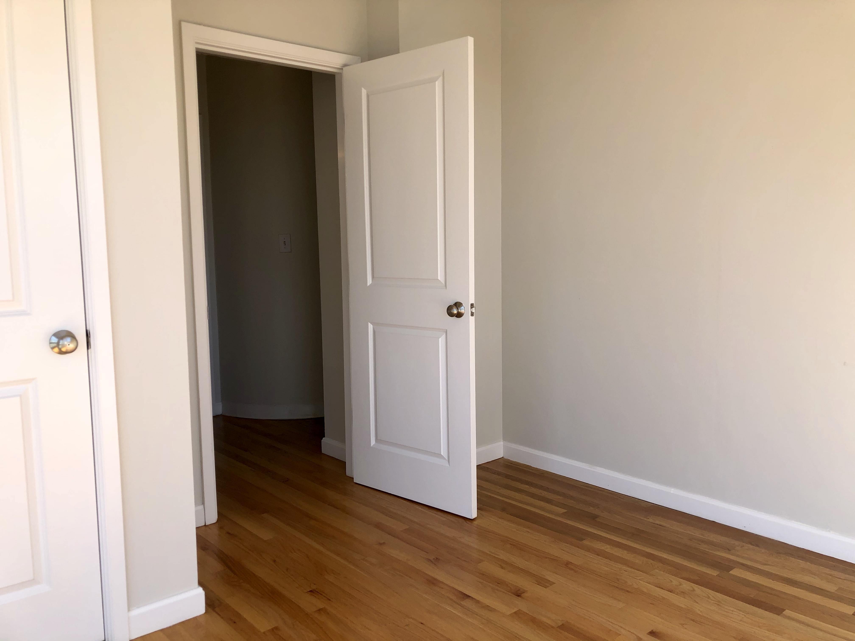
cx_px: 428
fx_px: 692
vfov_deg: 49.7
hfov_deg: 63.4
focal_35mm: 28
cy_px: 320
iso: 20
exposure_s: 1/202
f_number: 1.8
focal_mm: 4
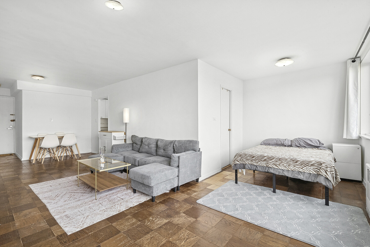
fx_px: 165
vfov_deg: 73.8
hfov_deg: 96.7
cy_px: 124
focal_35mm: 16
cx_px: 185
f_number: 16
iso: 1600
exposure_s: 1/40
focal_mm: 16
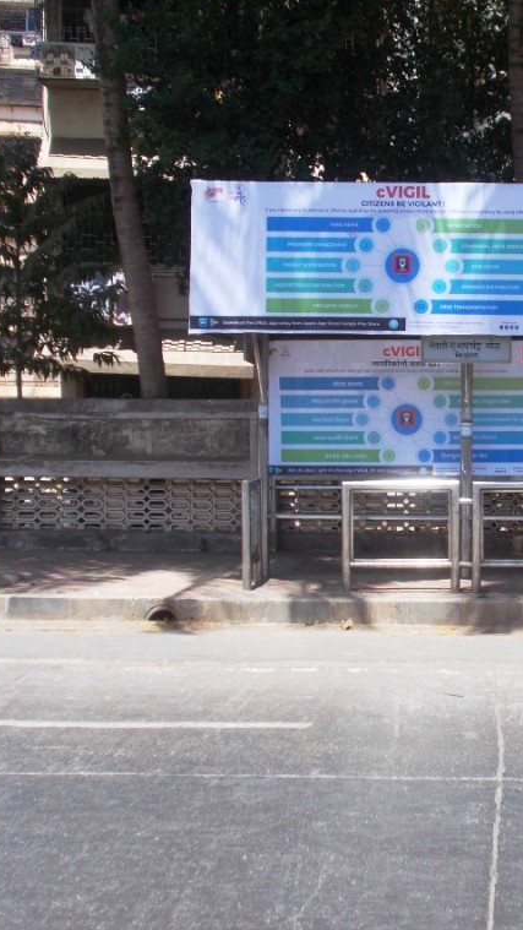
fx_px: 1233
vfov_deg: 41.3
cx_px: 475
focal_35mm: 50
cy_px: 461
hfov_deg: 23.3
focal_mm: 6
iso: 80
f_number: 3.6
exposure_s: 1/400
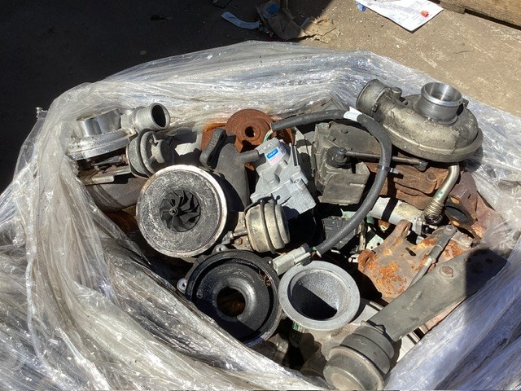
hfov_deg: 58.4
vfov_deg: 45.4
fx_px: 467
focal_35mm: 31
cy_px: 196
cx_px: 260
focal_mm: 3.3
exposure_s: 1/1481
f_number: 2.4
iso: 25
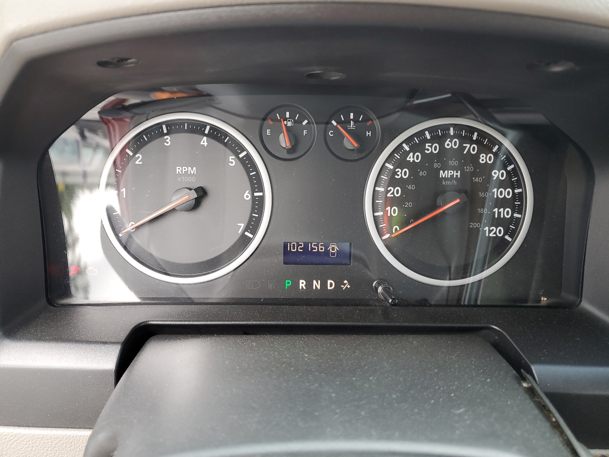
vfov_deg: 53.1
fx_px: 457
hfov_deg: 67.3
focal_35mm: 26
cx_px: 304
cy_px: 228
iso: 69
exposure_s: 1/120
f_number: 1.5
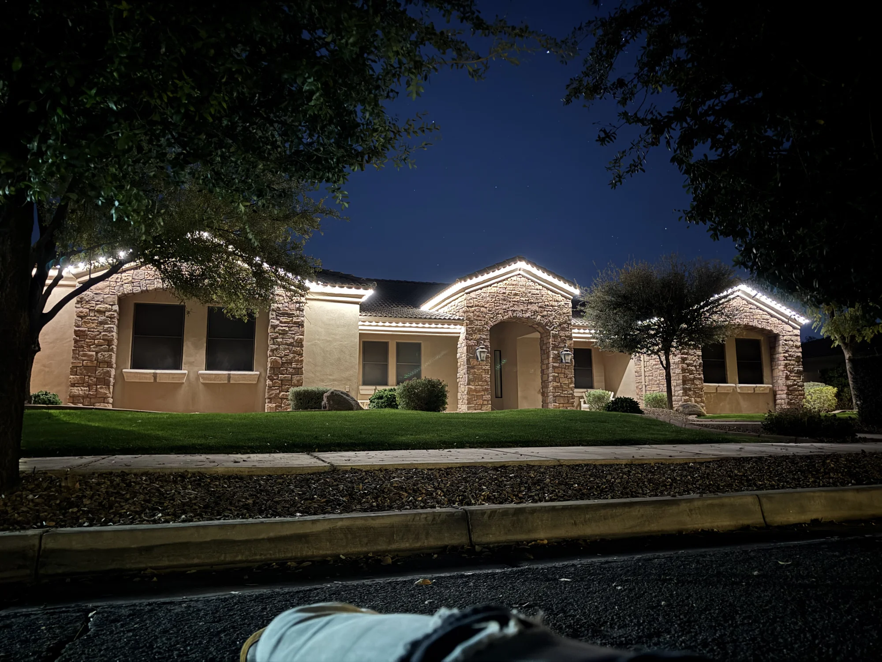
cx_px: 441
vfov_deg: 56.8
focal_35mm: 24
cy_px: 331
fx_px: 612
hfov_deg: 71.6
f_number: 1.78
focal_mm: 6.76
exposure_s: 1/2
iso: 1600
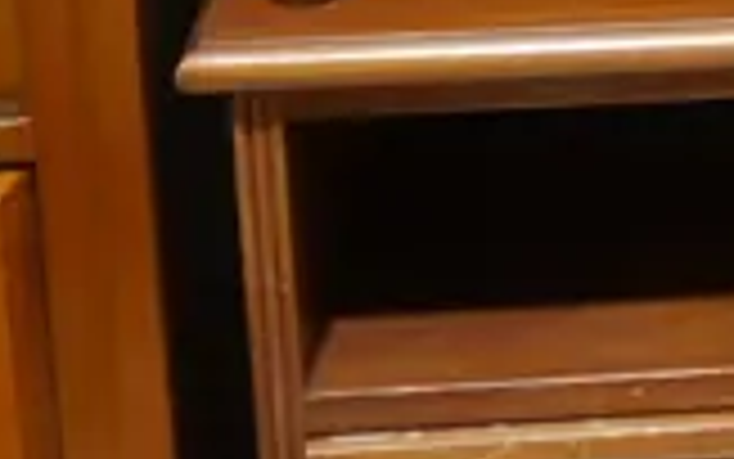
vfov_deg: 5.7
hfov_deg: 8.0
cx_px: 2216
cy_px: -277
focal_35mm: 226
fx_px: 4522
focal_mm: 17
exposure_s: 1/60
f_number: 4
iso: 500
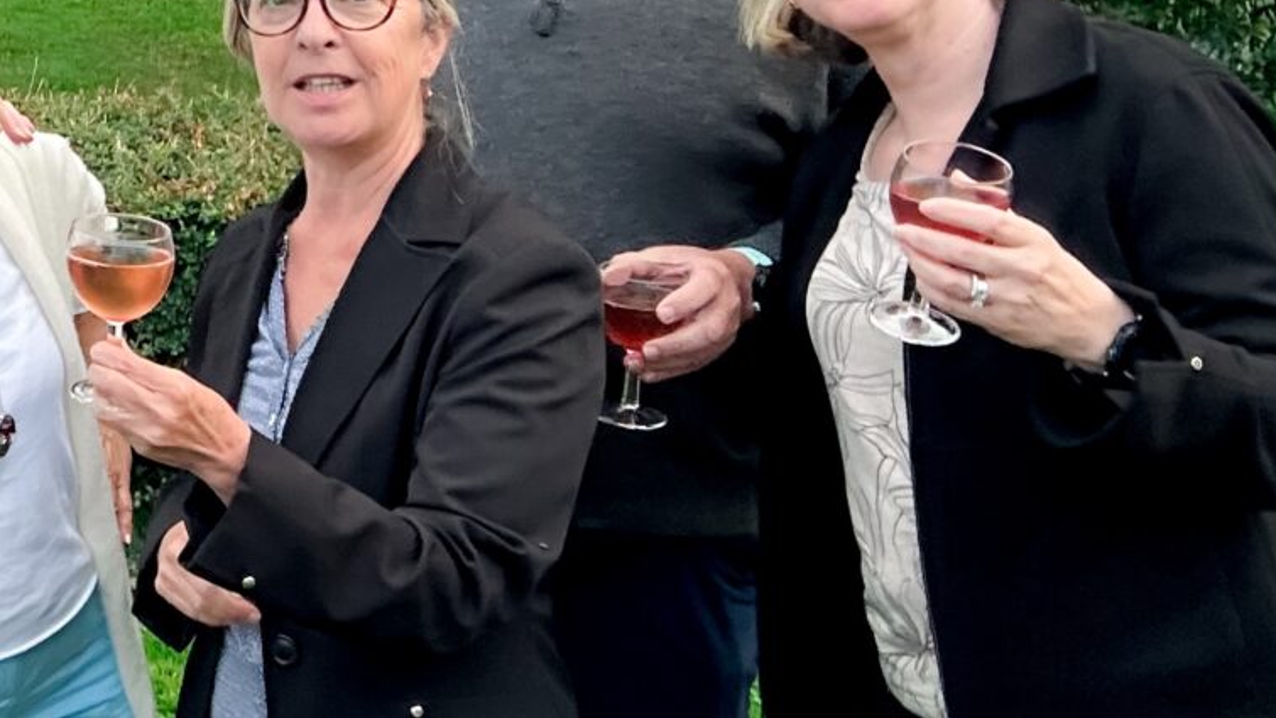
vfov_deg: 17.2
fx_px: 2301
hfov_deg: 26.1
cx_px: -407
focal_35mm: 68
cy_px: -39
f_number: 1.9
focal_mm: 2.69
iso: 64
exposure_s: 1/120
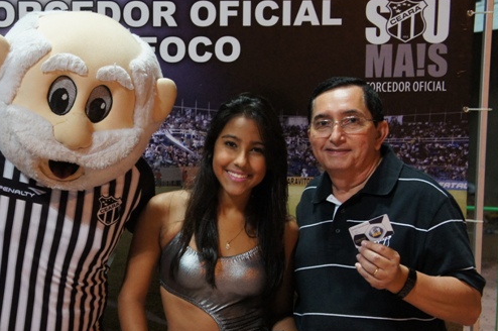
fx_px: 939
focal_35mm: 68
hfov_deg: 29.1
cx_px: 113
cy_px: 207
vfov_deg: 19.9
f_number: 4
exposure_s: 1/30
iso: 1600
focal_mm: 28
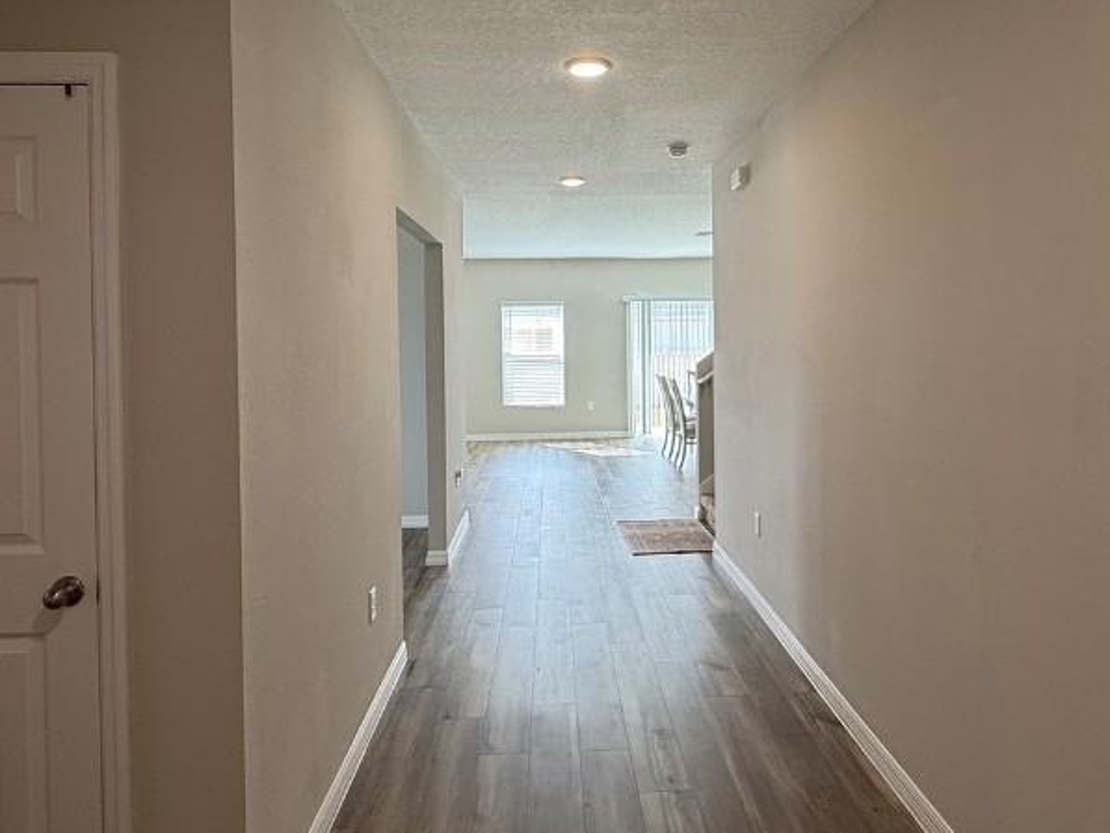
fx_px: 770
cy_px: 340
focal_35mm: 24
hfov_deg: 71.5
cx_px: 595
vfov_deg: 56.5
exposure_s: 1/120
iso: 100
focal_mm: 2.22
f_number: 2.2
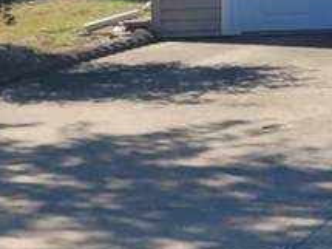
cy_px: -162
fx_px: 1486
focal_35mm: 155
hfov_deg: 10.0
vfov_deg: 9.2
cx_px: 951
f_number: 1.8
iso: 40
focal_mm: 5.4
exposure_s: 1/1819
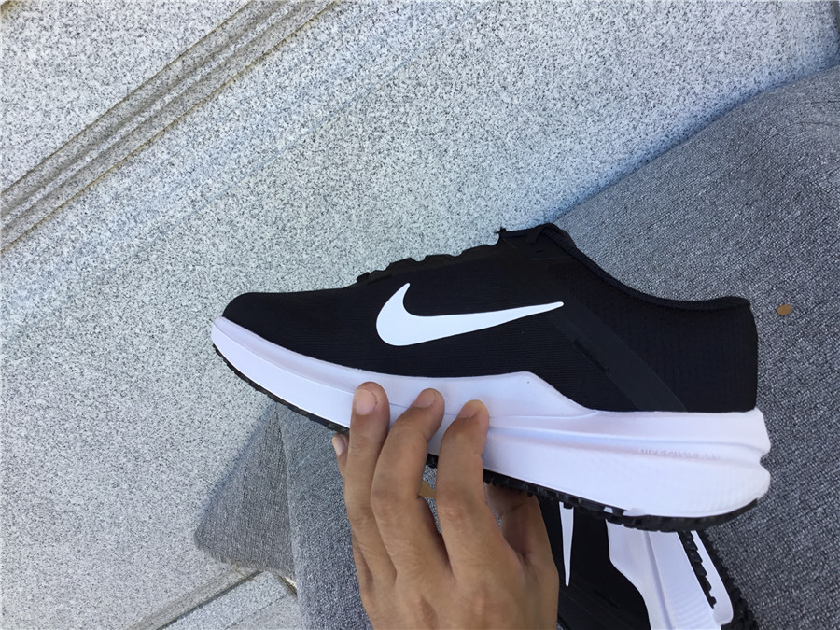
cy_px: 315
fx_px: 752
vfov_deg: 45.4
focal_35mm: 31
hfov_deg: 58.4
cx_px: 420
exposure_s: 1/100
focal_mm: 3.3
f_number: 2.4
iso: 25
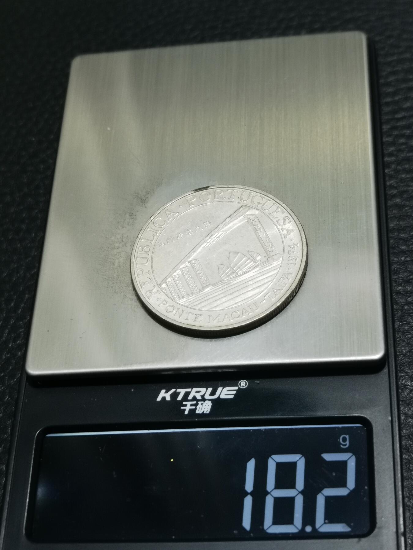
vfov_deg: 31.2
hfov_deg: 23.7
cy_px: 275
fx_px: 986
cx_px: 206
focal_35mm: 62
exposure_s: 1/100
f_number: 1.9
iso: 125
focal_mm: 6.67
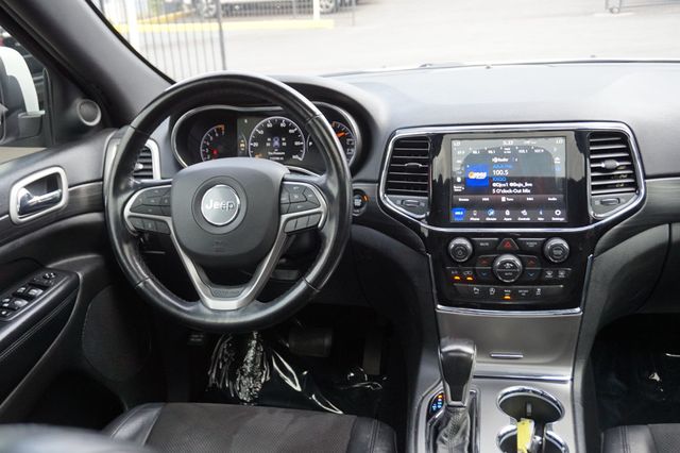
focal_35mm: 34
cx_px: 340
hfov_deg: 55.1
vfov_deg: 38.3
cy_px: 226
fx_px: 651
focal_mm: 23
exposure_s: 1/60
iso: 400
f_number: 4
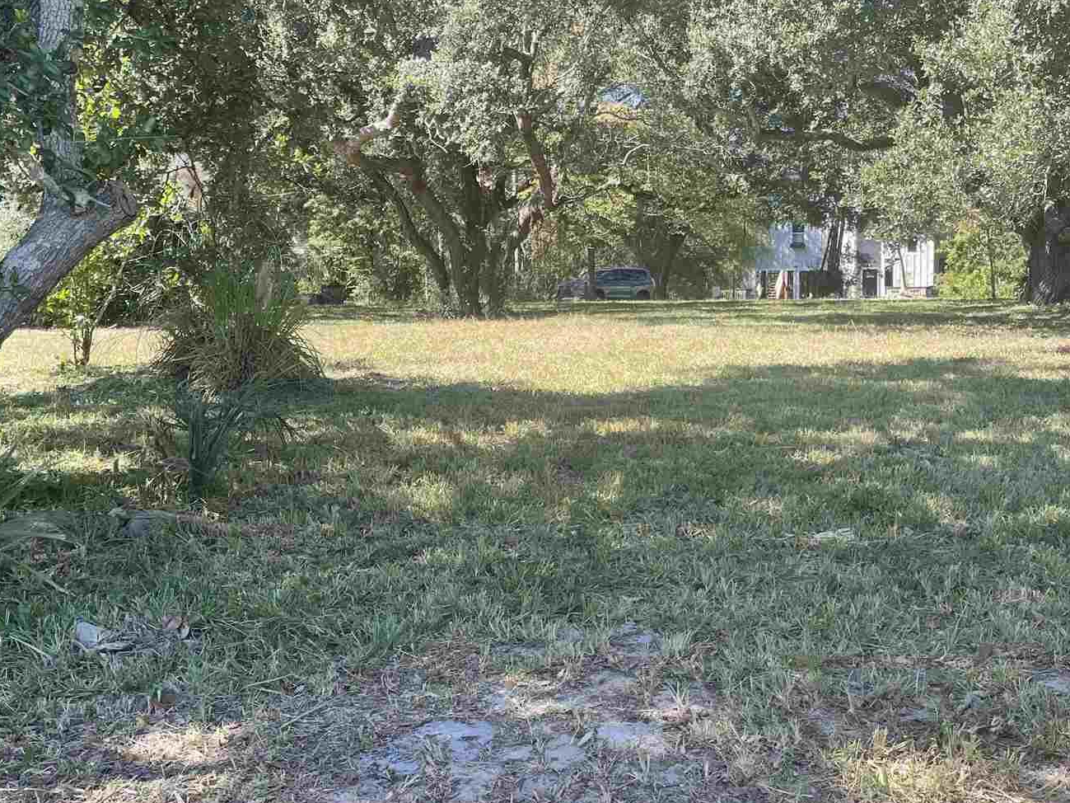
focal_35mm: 41
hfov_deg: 45.6
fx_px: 1267
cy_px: 339
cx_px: 637
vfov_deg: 35.1
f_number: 1.6
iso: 32
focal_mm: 4.2
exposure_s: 1/425
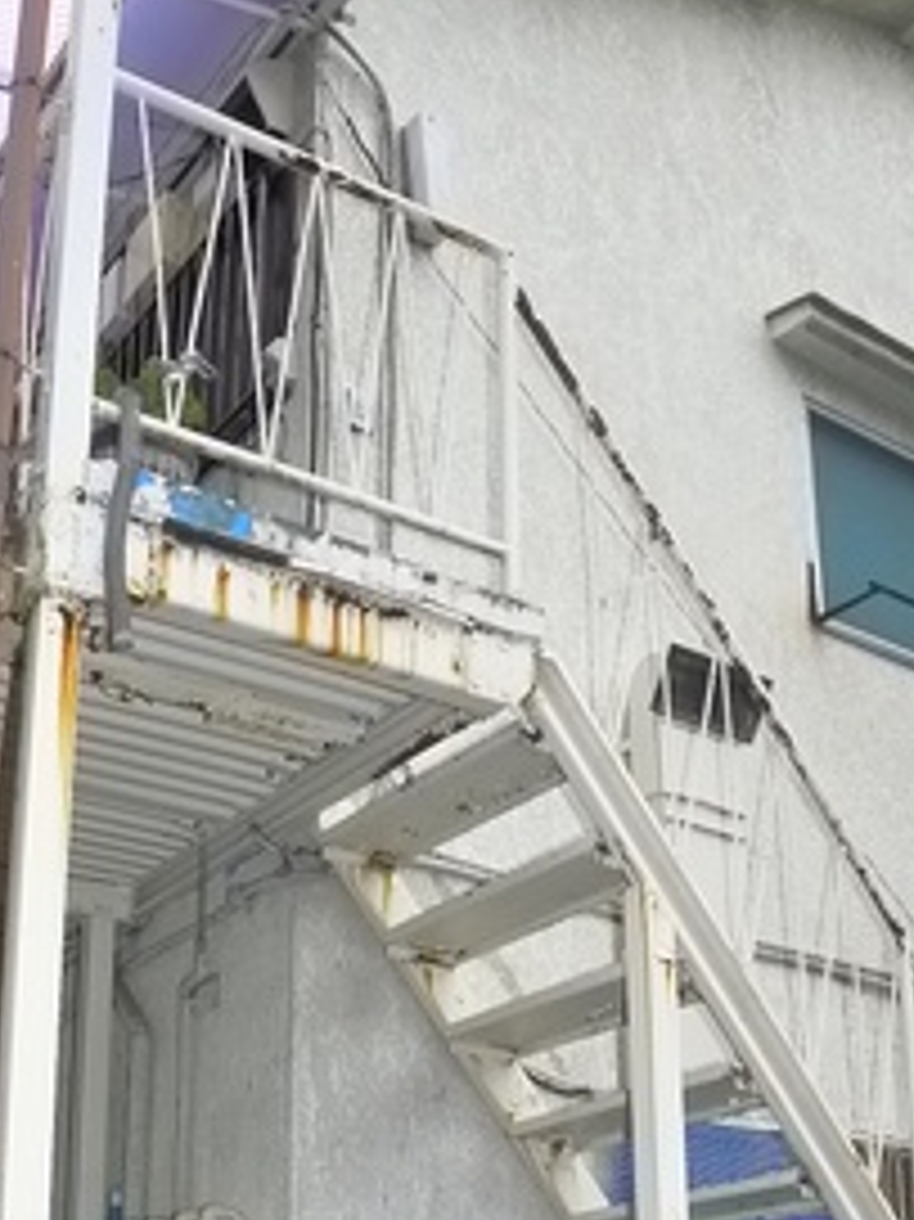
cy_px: 1080
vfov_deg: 30.0
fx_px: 2184
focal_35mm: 62
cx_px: 511
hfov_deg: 23.6
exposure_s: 1/640
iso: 400
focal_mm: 5.1
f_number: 4
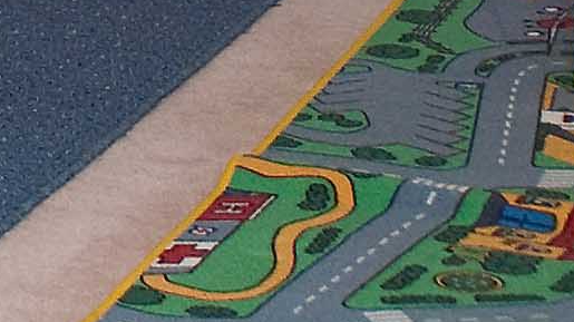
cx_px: -311
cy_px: -592
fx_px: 3909
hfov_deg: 8.2
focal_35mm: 257
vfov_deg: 4.5
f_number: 3.5
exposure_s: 1/60
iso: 400
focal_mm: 28
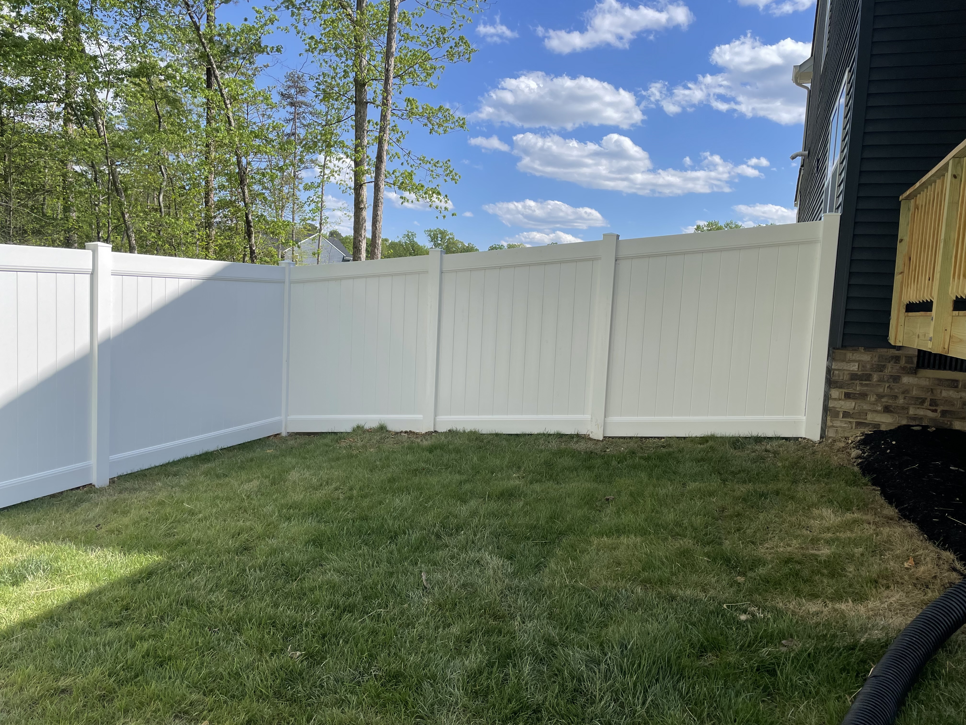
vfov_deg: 53.1
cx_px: 483
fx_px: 726
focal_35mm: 26
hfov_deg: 67.3
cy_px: 362
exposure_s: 1/2817
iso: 32
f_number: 1.6
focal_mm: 4.2
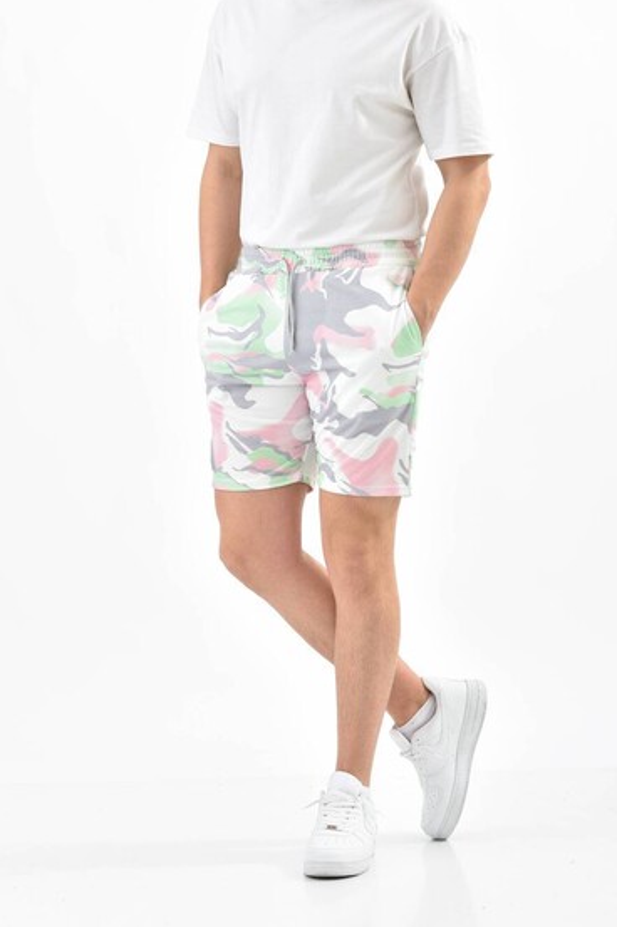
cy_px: 324
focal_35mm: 95
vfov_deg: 21.4
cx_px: 352
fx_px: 2445
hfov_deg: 14.4
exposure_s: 1/160
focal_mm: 70
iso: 100
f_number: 7.1
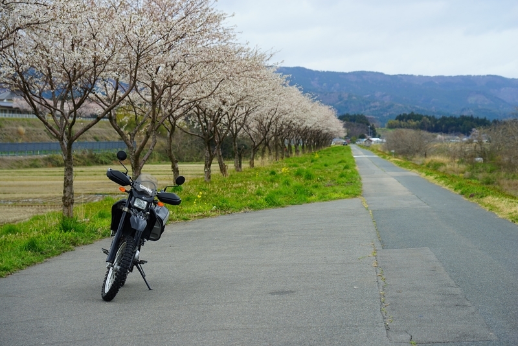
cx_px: 259
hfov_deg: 23.6
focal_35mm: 86
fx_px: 1238
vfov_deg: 15.9
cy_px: 173
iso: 100
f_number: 5.6
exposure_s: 1/125
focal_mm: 86
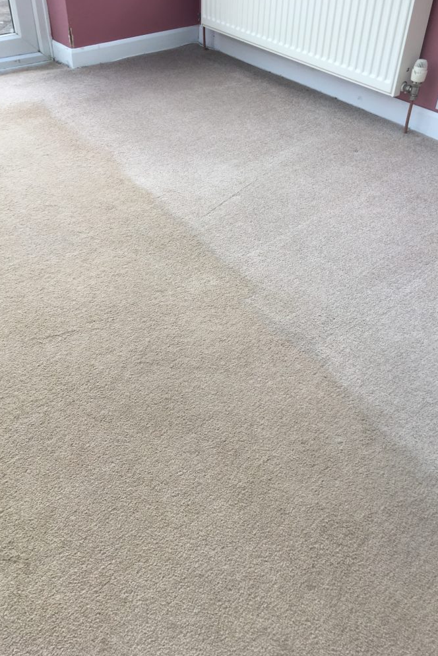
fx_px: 566
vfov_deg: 60.3
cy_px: 330
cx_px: 205
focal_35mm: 31
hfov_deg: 42.3
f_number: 2.2
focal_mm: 4.15
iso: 25
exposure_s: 1/134
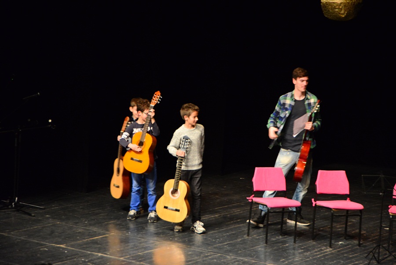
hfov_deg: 17.1
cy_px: 132
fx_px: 1321
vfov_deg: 11.4
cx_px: 198
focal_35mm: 120
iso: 4000
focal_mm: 120
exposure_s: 1/50
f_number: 5.6
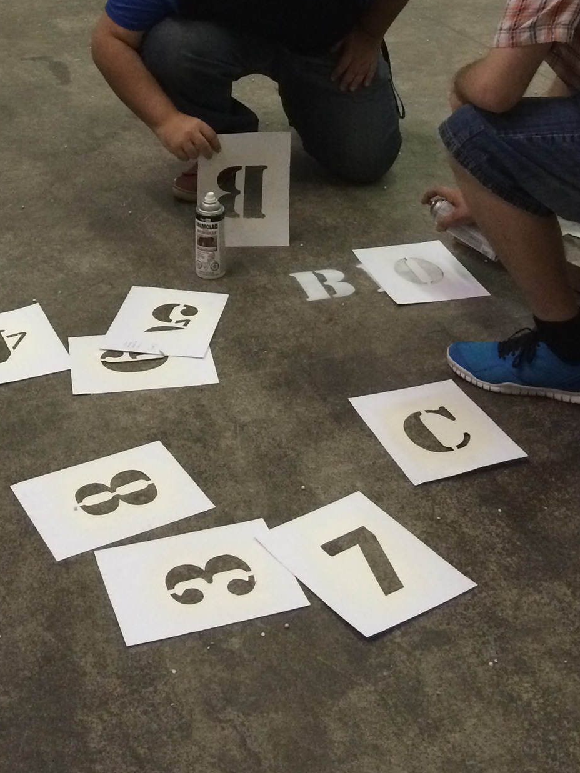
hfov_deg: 24.3
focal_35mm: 60
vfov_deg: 30.5
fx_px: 1340
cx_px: 212
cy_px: 54
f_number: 2.2
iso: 320
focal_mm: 4.15
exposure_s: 1/30
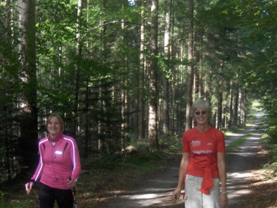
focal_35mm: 55
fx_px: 440
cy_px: 161
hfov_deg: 34.9
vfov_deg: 26.2
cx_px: 124
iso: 140
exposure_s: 1/60
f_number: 2.8
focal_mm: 7.5
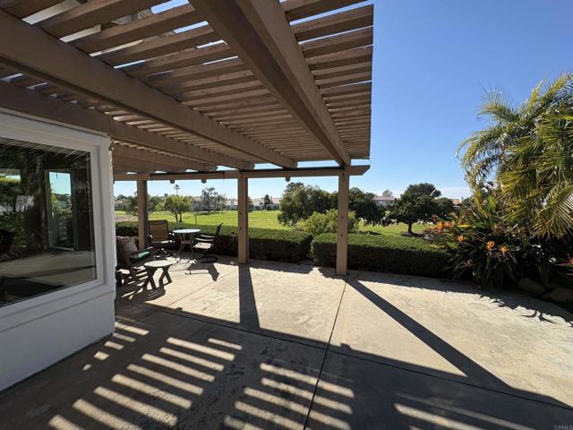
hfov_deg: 102.1
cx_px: 286
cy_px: 215
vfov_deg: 85.7
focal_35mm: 14
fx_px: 232
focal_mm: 2.22
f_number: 2.2
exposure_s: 1/2028
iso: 50
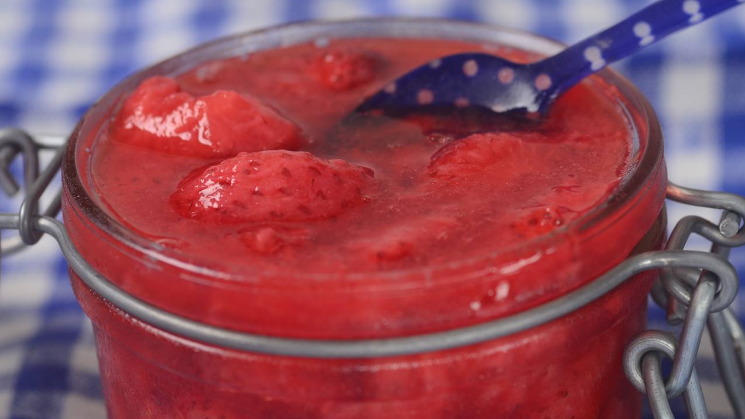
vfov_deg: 7.3
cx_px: 374
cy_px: 226
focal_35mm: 166
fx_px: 3270
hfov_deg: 13.0
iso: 100
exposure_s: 1/125
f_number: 5.6
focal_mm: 105
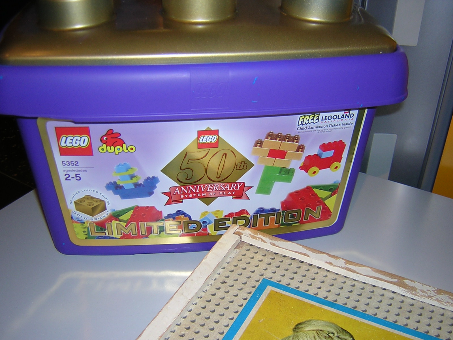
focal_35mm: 36
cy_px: 170
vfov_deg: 39.7
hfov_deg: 51.4
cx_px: 226
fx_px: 471
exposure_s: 1/60.1
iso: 100
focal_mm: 4.7
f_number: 2.6
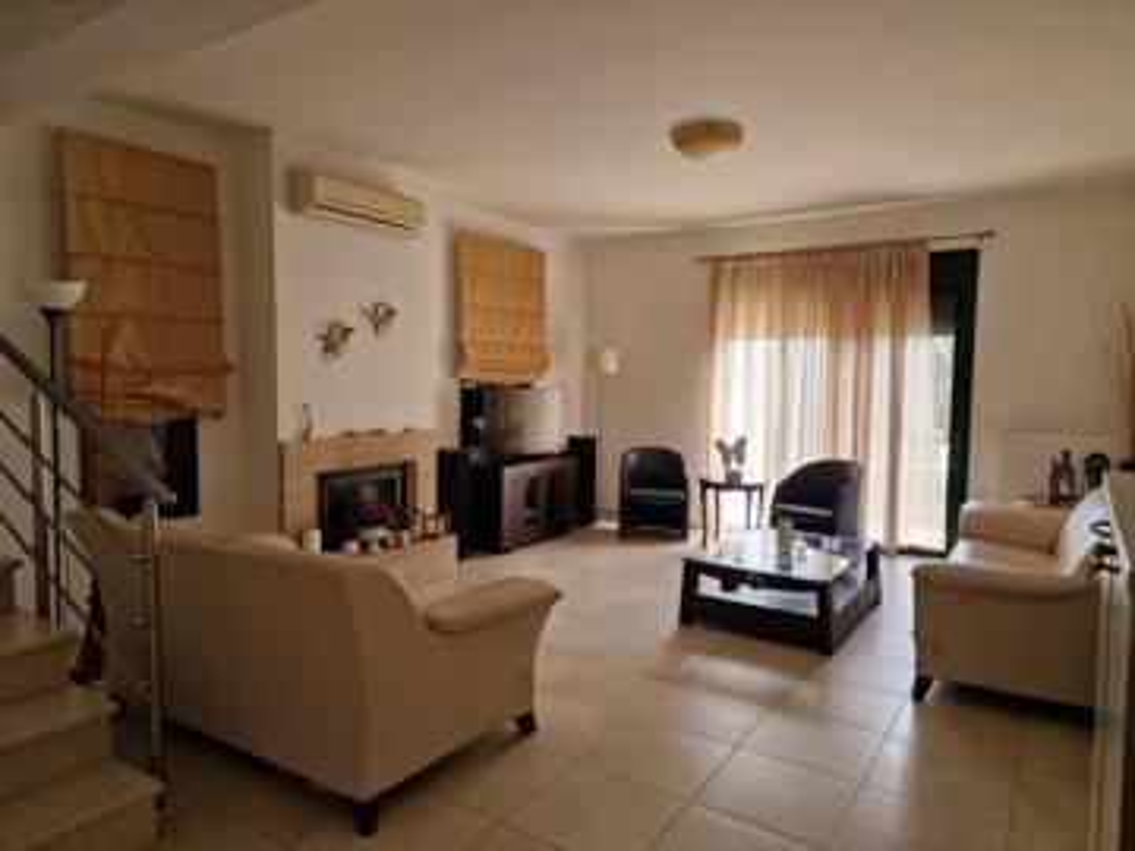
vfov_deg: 58.9
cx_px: 568
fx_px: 754
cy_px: 426
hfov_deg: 73.9
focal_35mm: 23
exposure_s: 1/100
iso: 250
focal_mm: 6.4
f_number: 1.8
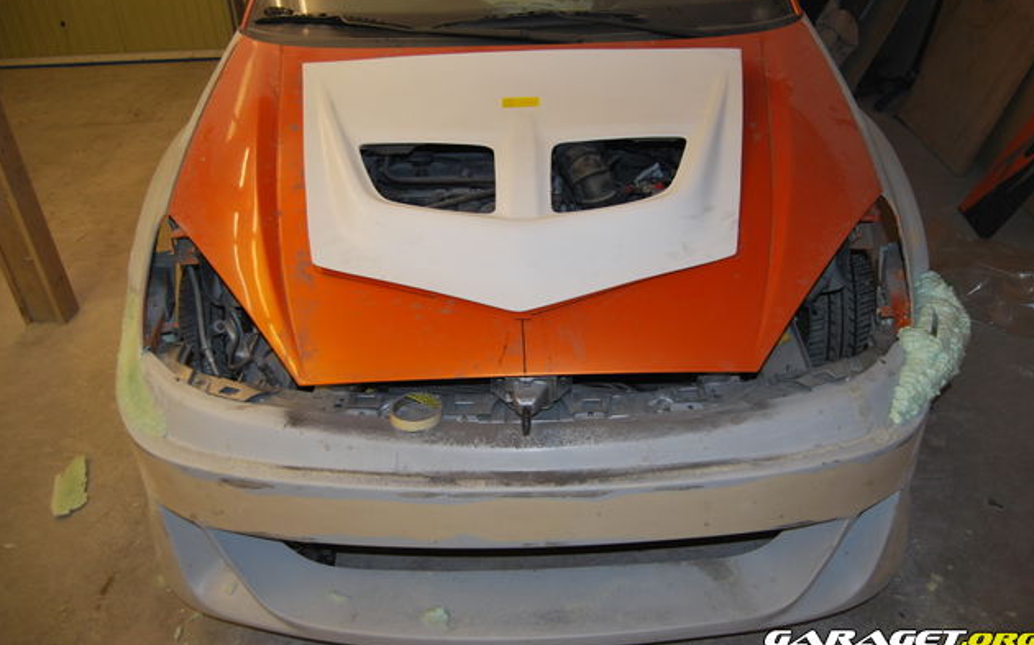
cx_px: 520
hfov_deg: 66.5
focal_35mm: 28
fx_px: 789
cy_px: 304
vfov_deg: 44.5
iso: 200
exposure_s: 1/60
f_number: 3.5
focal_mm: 18
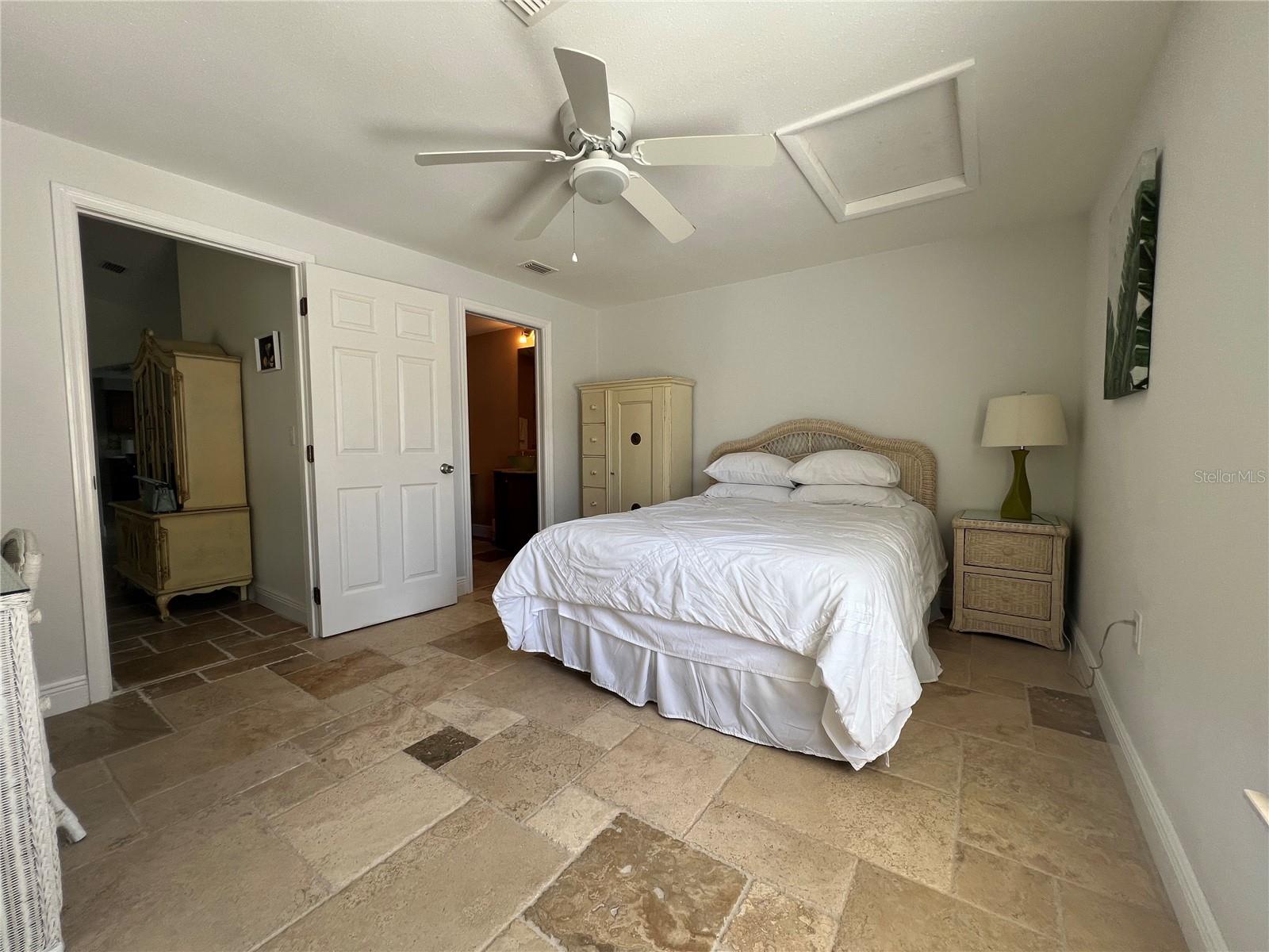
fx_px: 477
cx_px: 634
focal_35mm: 13
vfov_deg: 89.9
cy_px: 476
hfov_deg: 106.2
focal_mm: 1.57
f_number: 1.8
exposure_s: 1/99
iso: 40
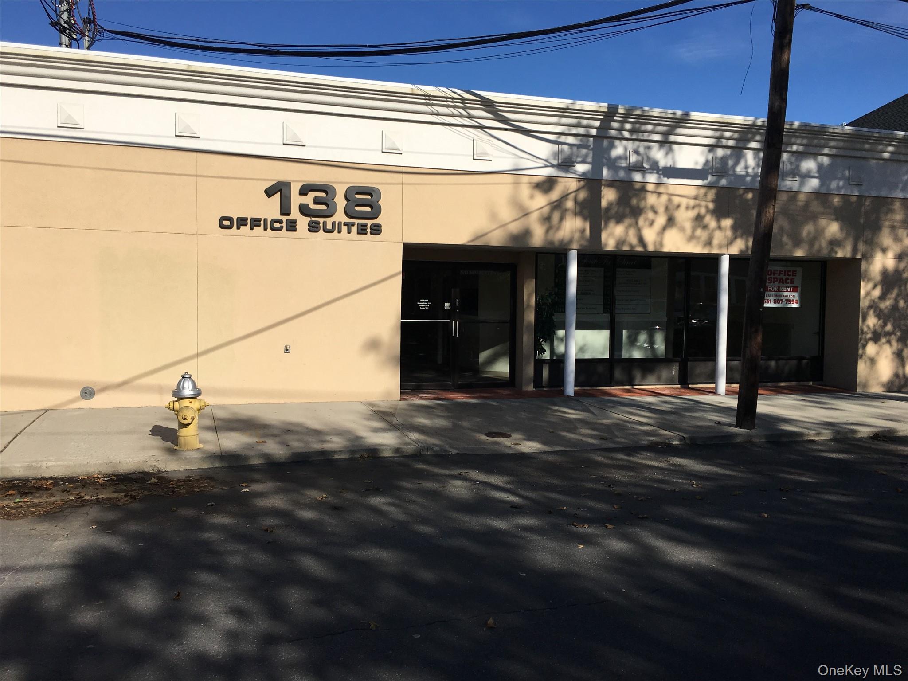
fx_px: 761
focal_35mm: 29
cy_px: 340
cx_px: 454
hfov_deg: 61.7
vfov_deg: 48.2
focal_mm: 4.15
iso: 25
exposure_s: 1/2849
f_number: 2.2
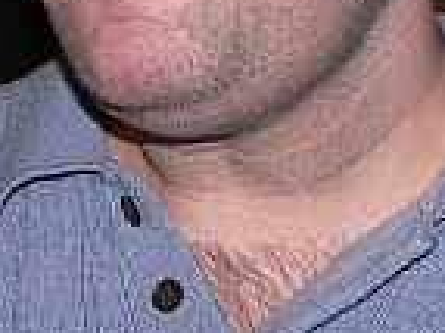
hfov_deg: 11.1
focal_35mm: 178
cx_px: 118
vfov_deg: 8.3
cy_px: -34
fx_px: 2286
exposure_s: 1/60
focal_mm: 8.8
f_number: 2.8
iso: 100
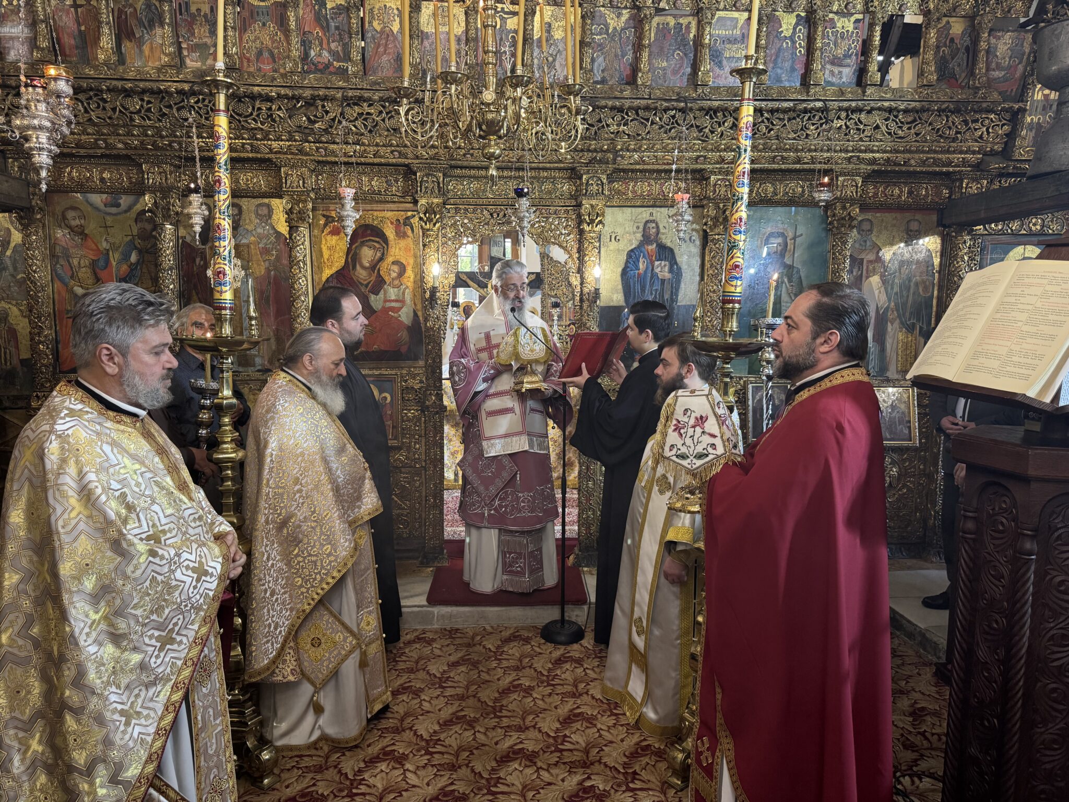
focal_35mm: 24
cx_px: 534
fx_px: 741
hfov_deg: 71.6
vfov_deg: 56.8
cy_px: 401
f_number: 1.78
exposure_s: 1/50
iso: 200
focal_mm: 6.76
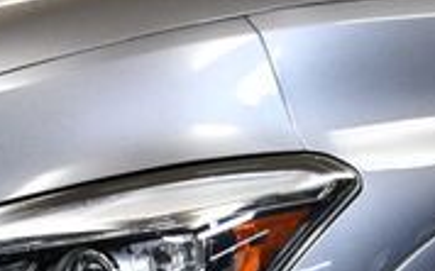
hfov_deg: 8.2
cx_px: 61
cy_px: 461
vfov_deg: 5.0
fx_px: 3045
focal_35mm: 257
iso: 1100
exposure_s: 1/125
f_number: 4.5
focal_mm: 35
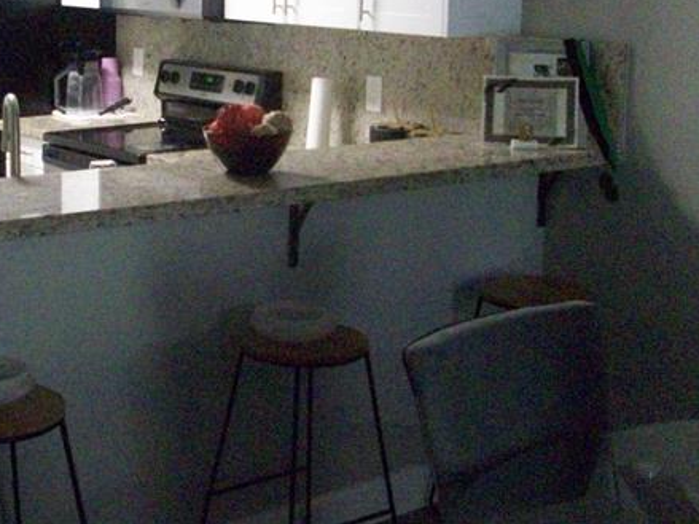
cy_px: 111
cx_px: 229
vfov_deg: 23.3
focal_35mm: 62
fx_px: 1252
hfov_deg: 31.0
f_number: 2.8
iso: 774
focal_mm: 5.7
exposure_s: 1/64
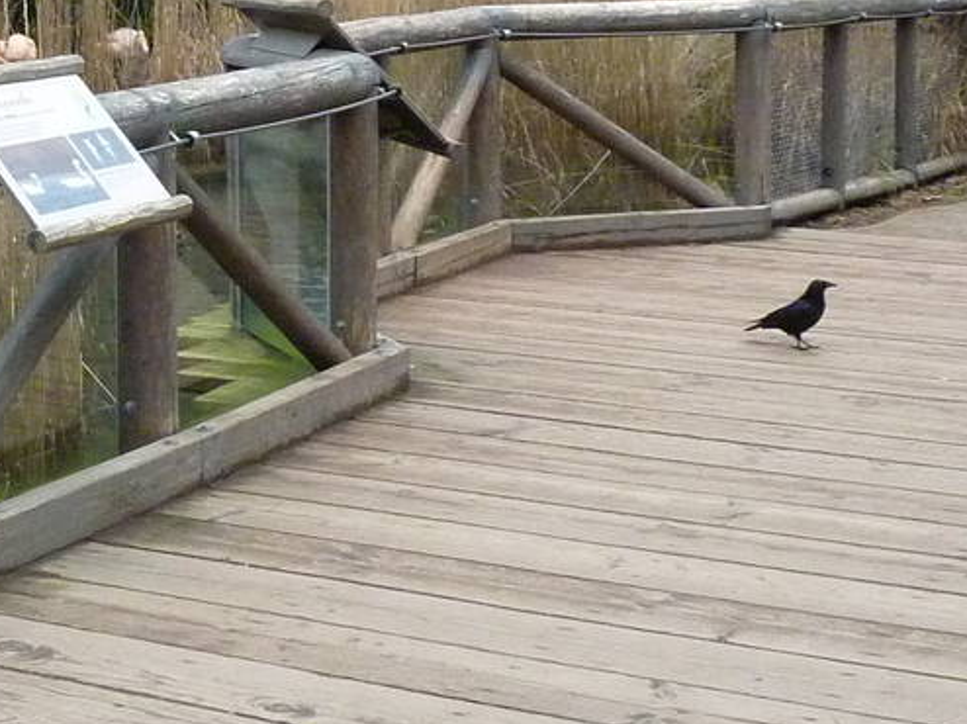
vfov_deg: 18.1
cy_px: 168
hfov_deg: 23.4
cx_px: 67
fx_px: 2262
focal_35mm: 81
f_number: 3.3
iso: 400
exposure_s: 1/400
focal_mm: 4.1
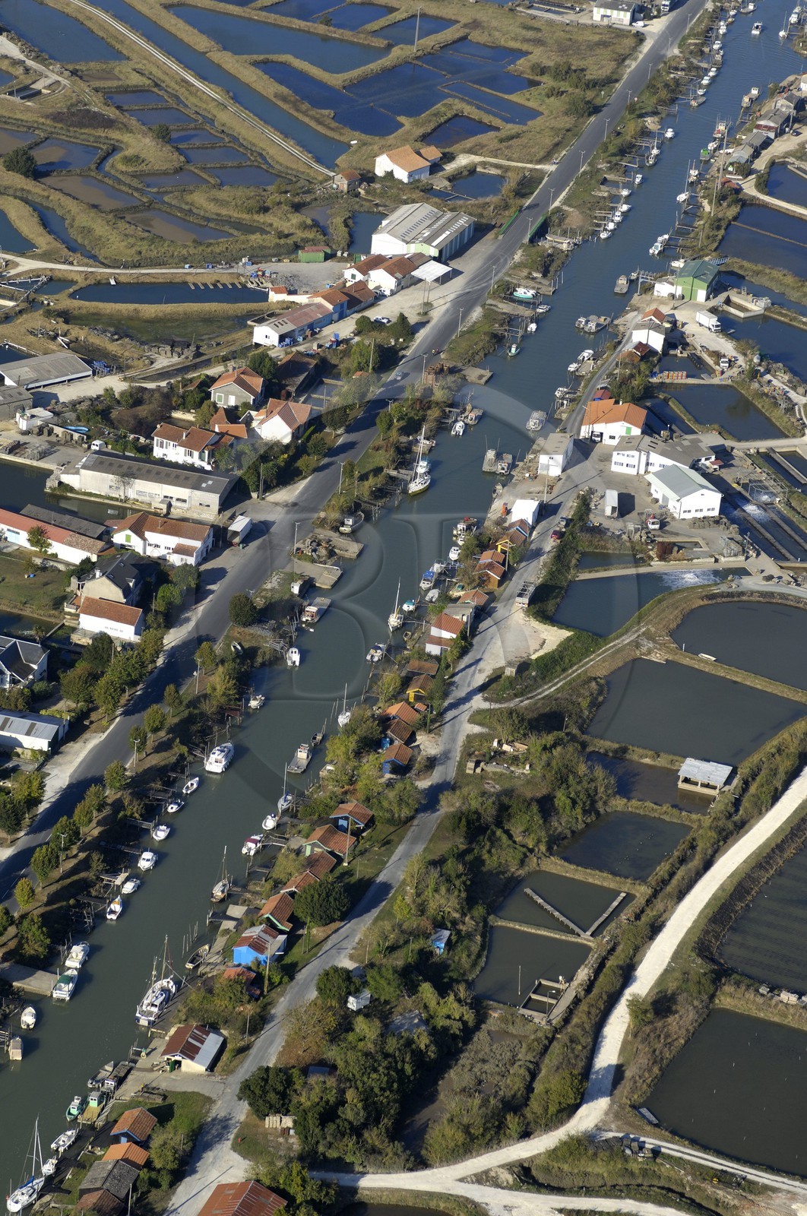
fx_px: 3541
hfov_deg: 13.0
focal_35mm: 105
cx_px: 404
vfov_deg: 19.5
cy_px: 608
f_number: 5
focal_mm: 70
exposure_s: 1/640
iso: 100
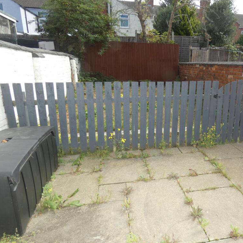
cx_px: 152
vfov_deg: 65.0
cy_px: 120
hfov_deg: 64.1
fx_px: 191
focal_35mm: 24
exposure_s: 1/500
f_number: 2.8
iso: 80
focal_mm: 3.6
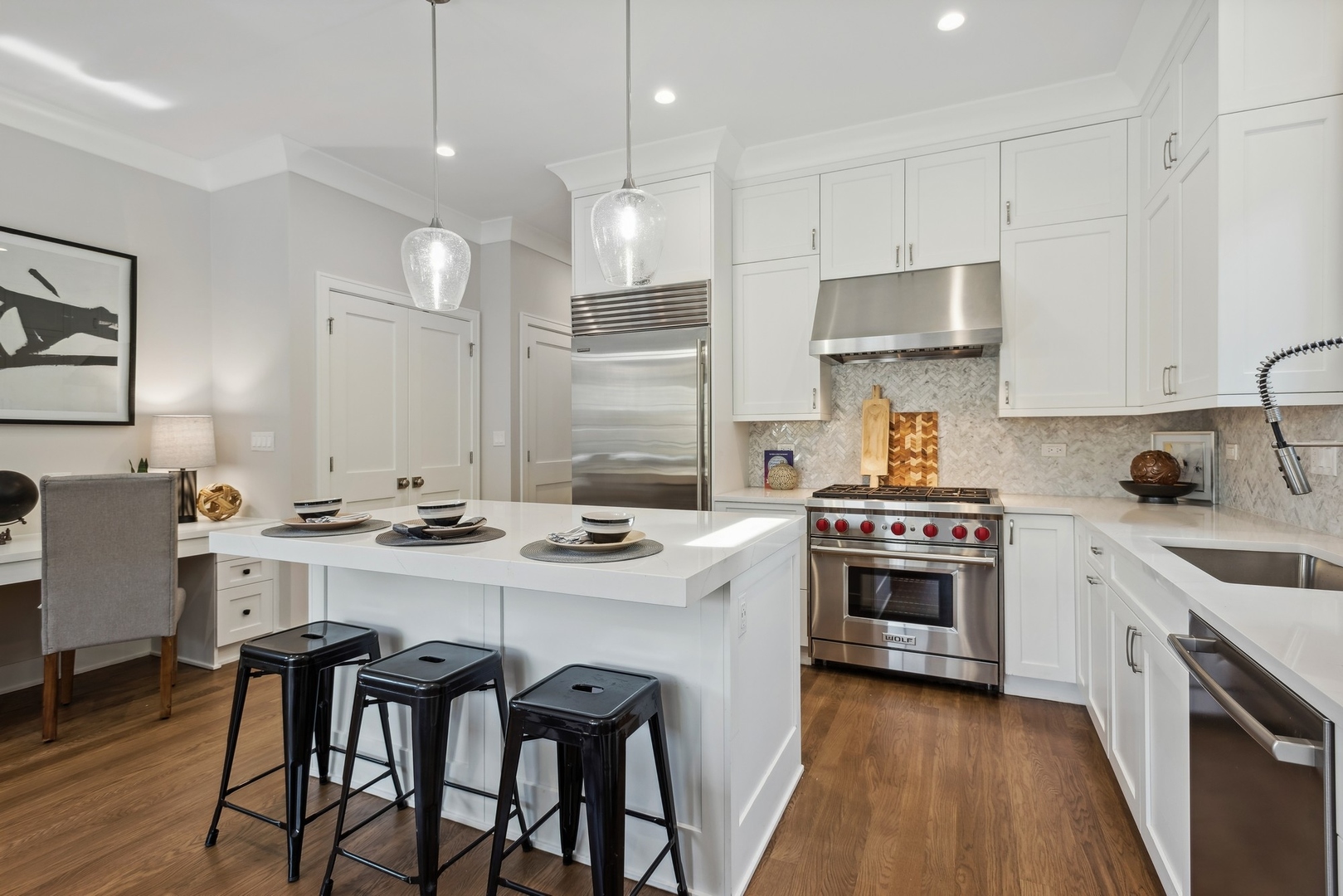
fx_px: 634
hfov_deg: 93.3
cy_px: 448
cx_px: 672
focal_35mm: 17
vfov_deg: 70.5
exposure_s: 1/10
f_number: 8
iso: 400
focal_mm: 17
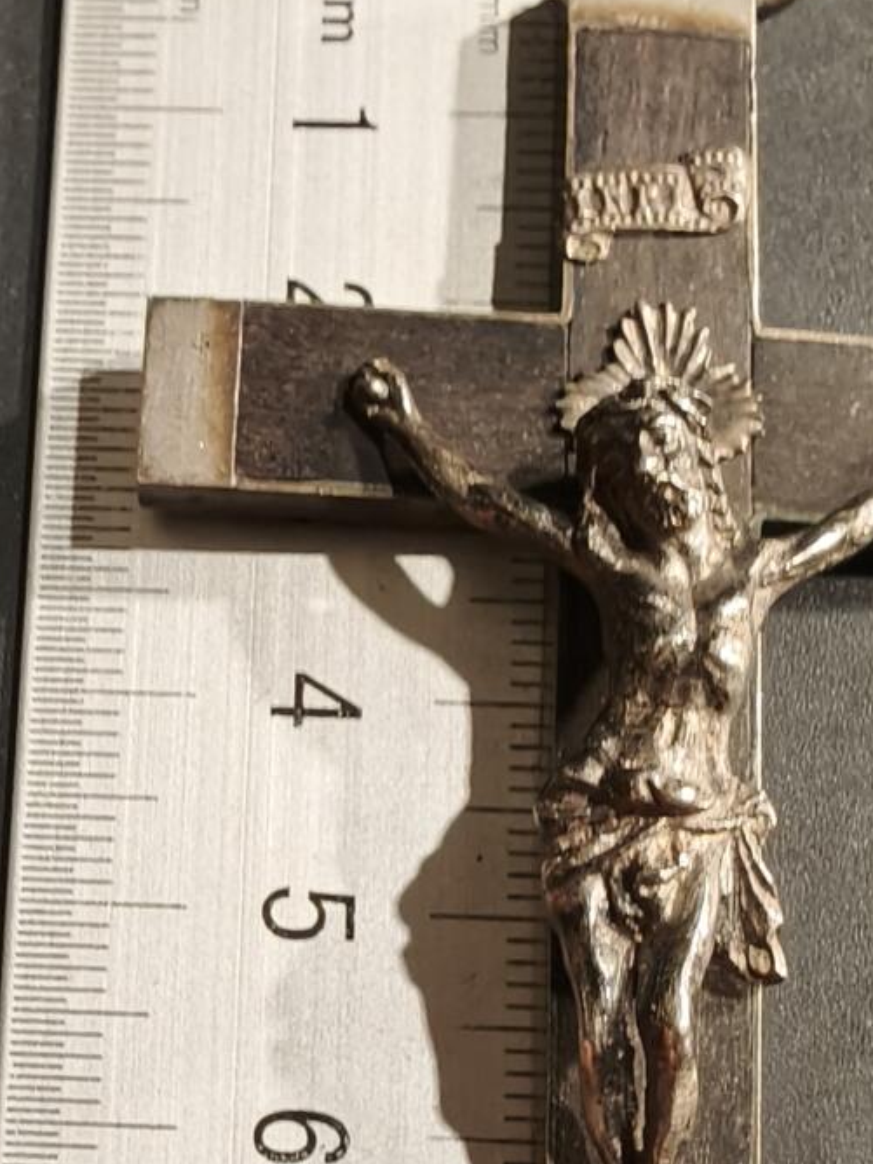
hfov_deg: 23.3
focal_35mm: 62
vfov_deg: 28.8
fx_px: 2085
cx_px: 702
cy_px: 1215
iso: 200
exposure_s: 1/74.1
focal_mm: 2.32
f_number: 2
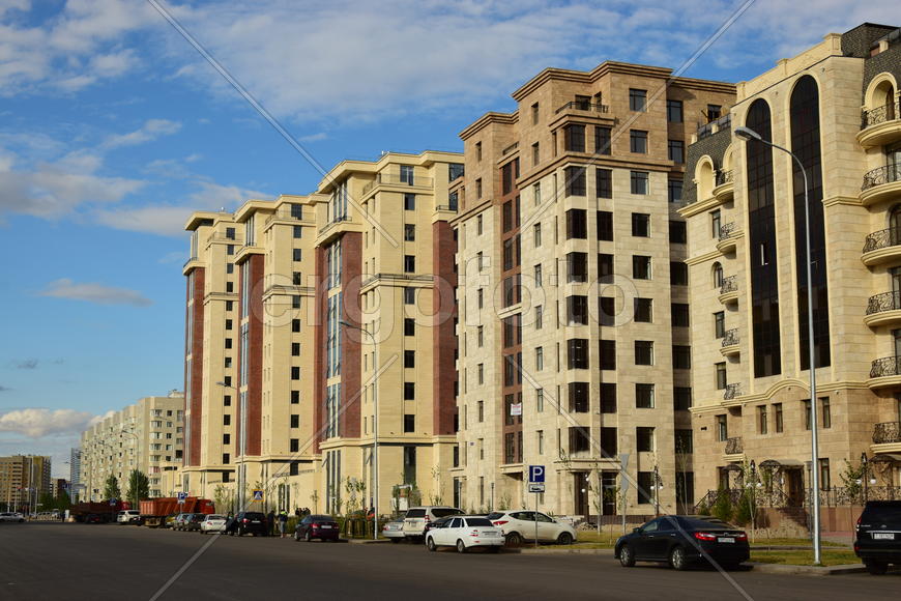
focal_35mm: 52
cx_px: 450
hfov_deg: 37.9
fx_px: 1314
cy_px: 300
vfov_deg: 25.8
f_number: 9
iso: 125
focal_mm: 35
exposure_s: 1/250
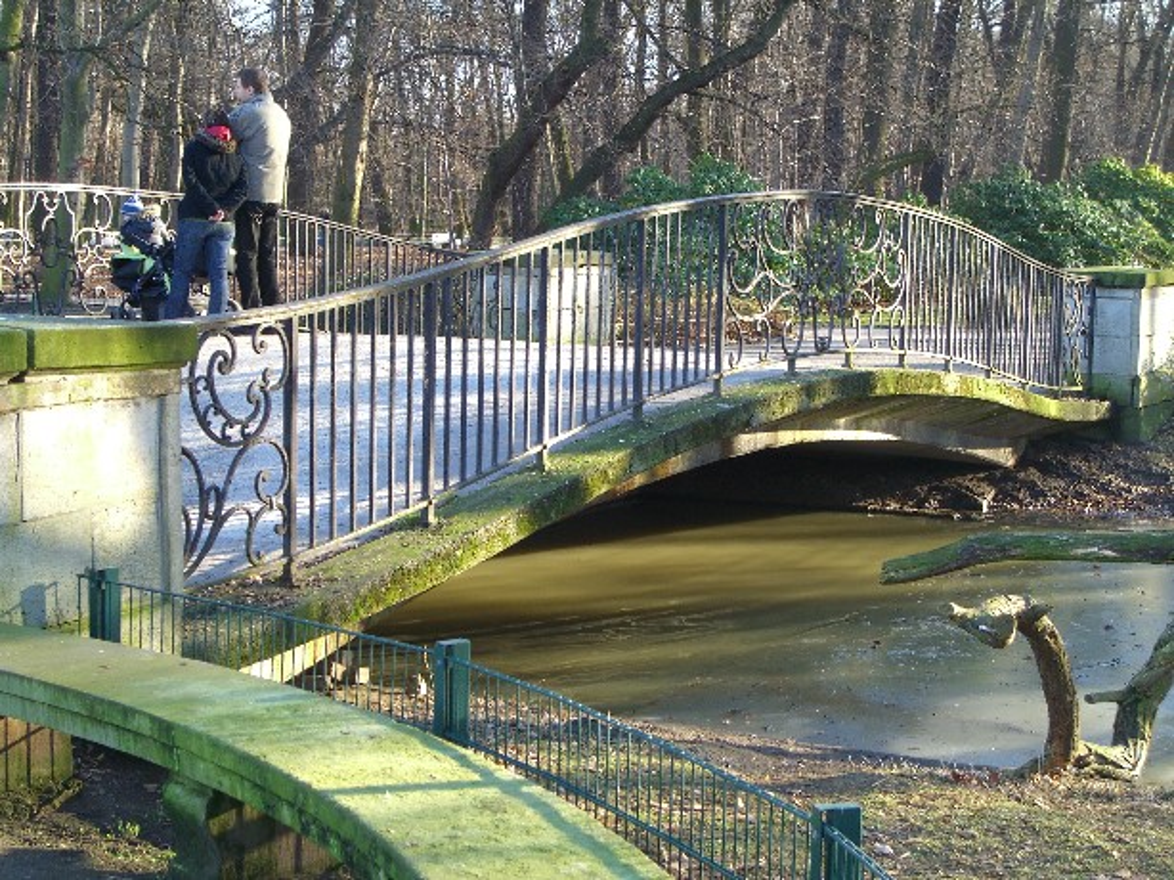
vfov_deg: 21.6
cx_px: 587
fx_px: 2305
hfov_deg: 28.6
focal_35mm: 68
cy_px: 440
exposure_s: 1/100
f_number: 4
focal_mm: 14.2
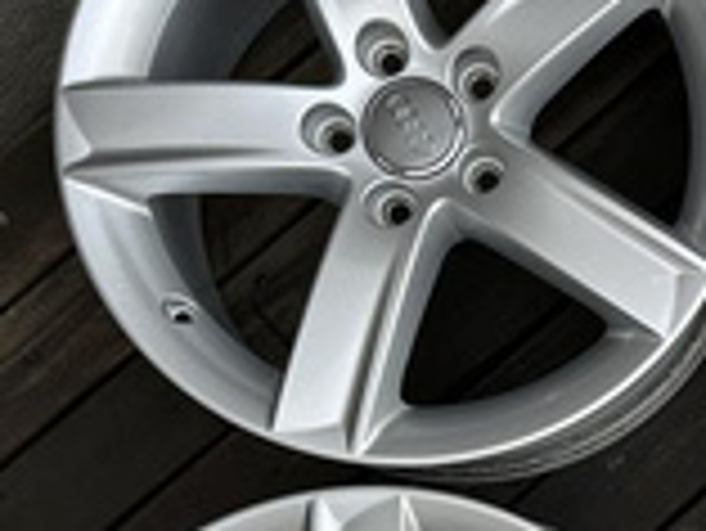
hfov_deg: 26.2
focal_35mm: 69
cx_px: 751
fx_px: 1408
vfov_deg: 20.8
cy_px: 500
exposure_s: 1/412
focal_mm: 6.86
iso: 80
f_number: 1.78
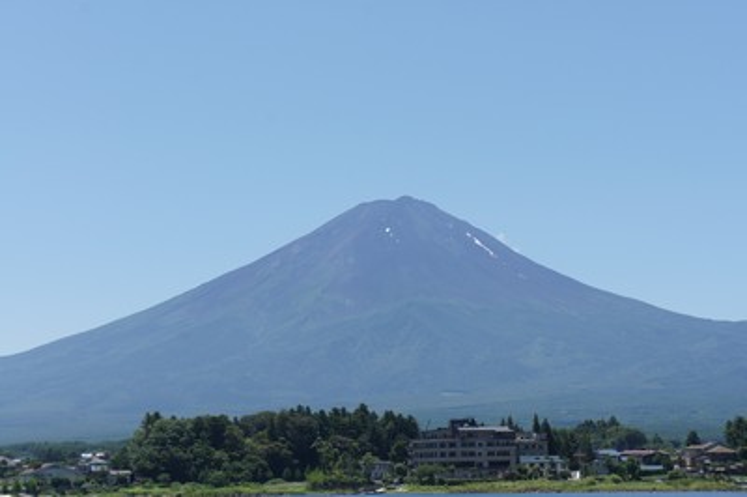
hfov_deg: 24.6
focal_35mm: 82
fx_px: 1710
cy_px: 248
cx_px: 374
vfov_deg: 16.5
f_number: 9
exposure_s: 1/500
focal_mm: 55
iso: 200
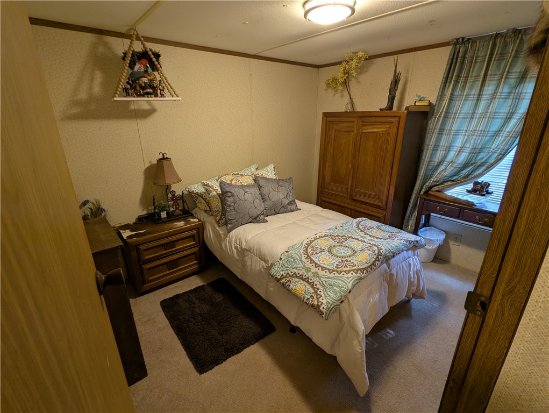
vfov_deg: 78.2
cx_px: 274
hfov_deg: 94.4
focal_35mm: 16
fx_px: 254
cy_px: 206
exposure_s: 1/24
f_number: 2.2
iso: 83
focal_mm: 2.35
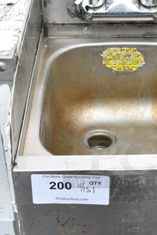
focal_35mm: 86
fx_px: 562
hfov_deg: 15.8
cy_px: 156
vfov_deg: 23.5
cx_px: 132
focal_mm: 24
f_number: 13
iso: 6400
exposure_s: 1/640
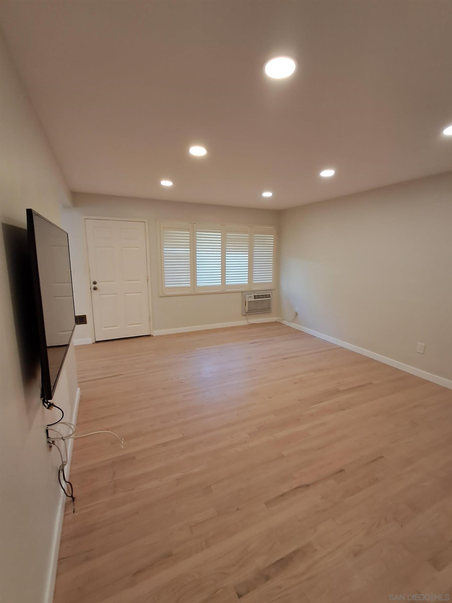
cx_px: 226
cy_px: 302
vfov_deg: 94.5
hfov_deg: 78.1
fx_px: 279
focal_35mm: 16
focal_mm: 1.64
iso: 125
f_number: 2.2
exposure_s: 1/40
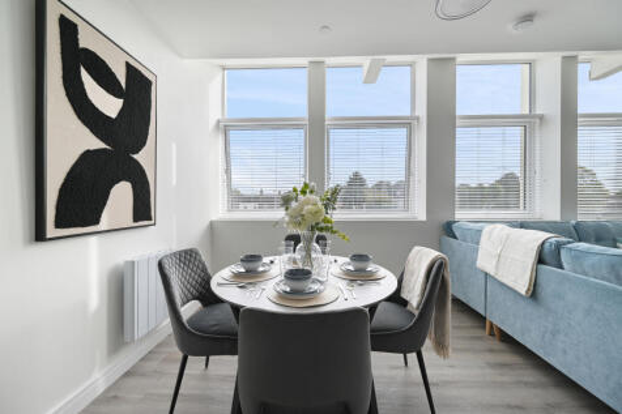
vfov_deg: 81.2
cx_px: 311
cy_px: 207
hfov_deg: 104.3
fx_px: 242
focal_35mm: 14
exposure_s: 1/20
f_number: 7.1
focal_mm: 14
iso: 140
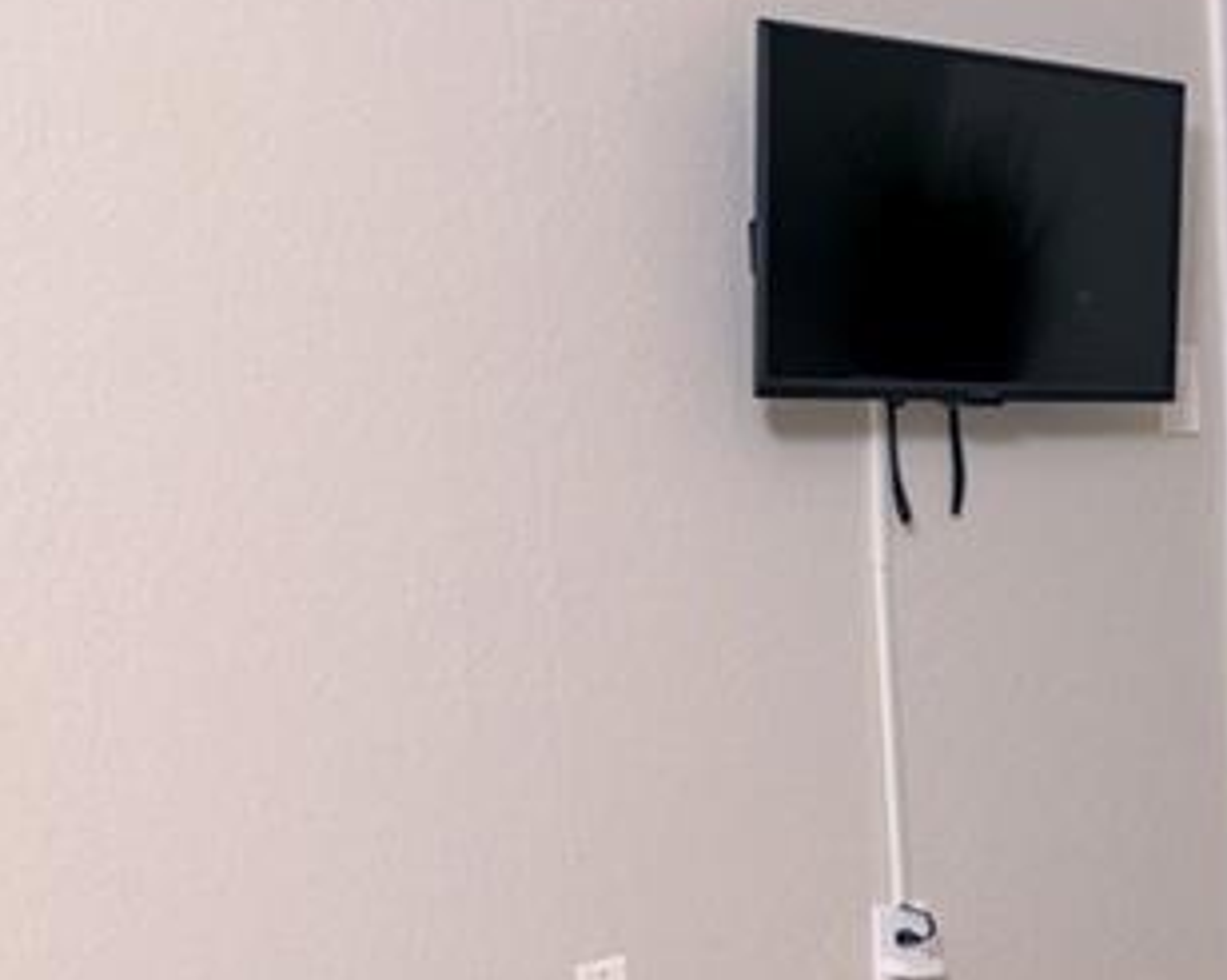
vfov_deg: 19.5
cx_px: 1773
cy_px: 719
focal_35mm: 78
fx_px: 2831
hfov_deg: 21.1
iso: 125
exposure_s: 1/125
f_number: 7.1
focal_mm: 16
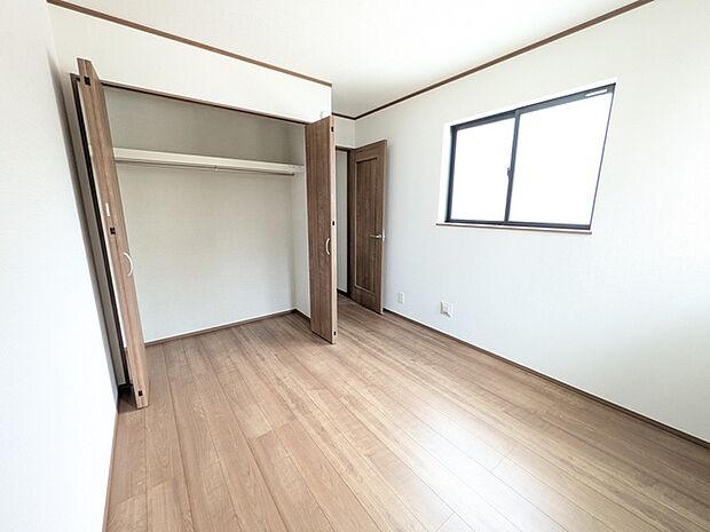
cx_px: 355
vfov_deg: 85.7
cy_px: 266
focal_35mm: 14
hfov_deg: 102.1
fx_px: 287
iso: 154
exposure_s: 1/33.3
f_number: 2.2
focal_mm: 1.83
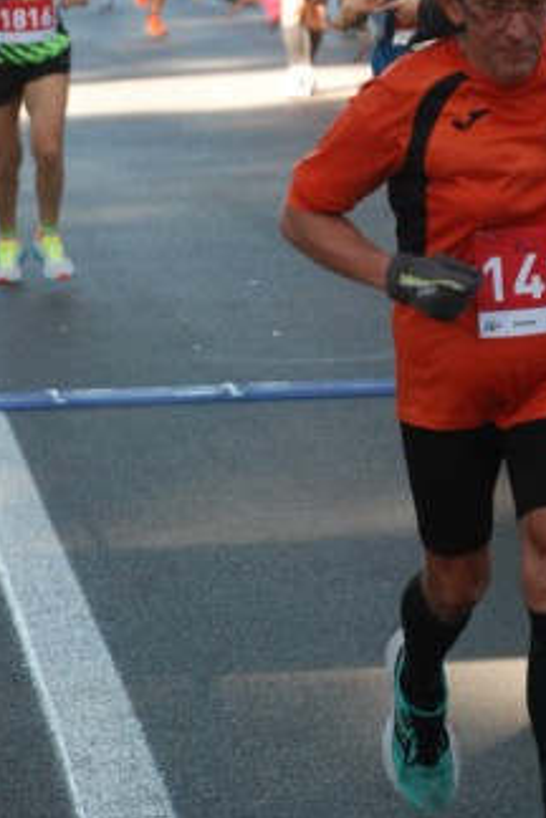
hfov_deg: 6.6
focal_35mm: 209
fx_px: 4753
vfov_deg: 9.8
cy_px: 247
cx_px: 499
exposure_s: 1/250
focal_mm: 75
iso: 1000
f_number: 5.6
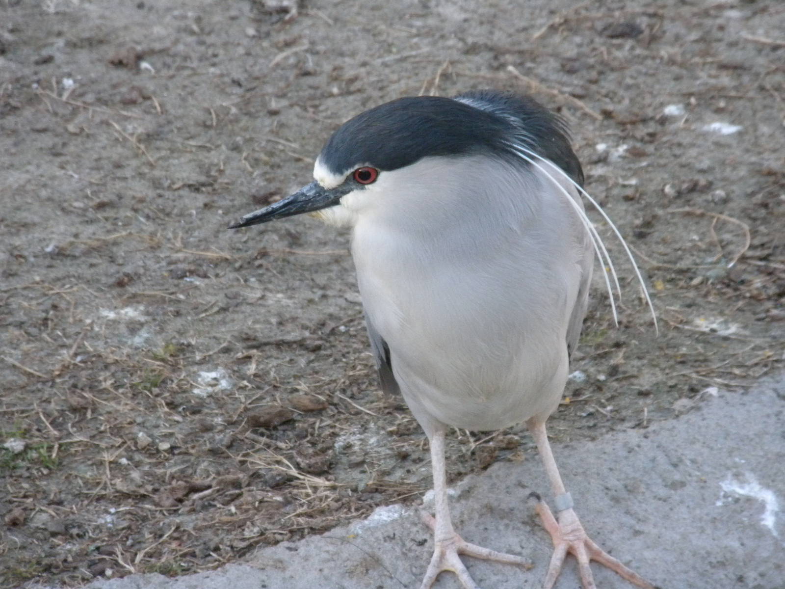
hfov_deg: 7.6
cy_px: 294
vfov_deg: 5.7
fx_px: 5896
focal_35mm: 260
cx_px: 392
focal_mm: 46.2
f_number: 5.3
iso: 526
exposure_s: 1/311
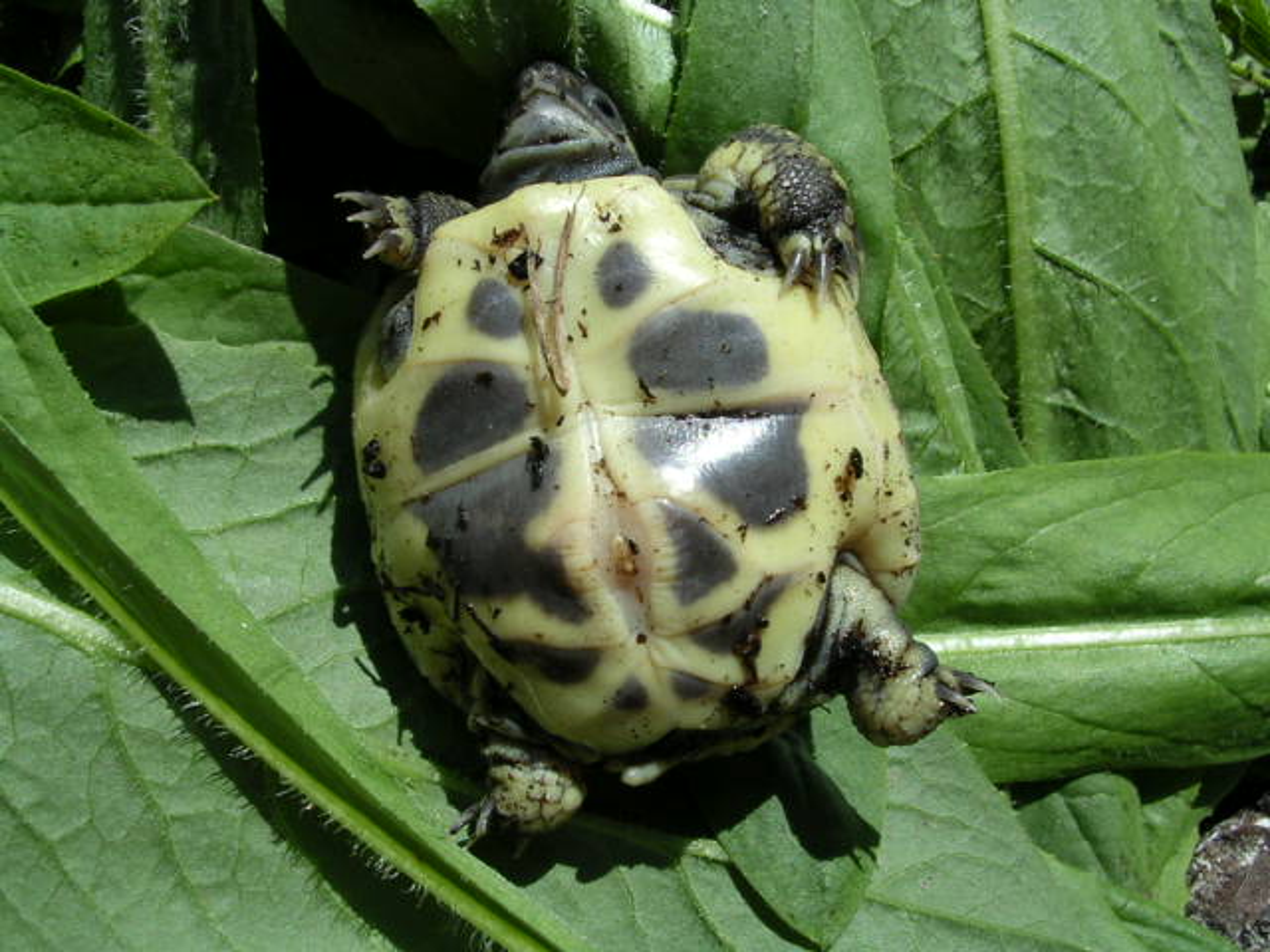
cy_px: 476
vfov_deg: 37.7
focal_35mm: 38
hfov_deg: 49.0
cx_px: 635
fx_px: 1394
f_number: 5.6
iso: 100
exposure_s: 1/414
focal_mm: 5.8
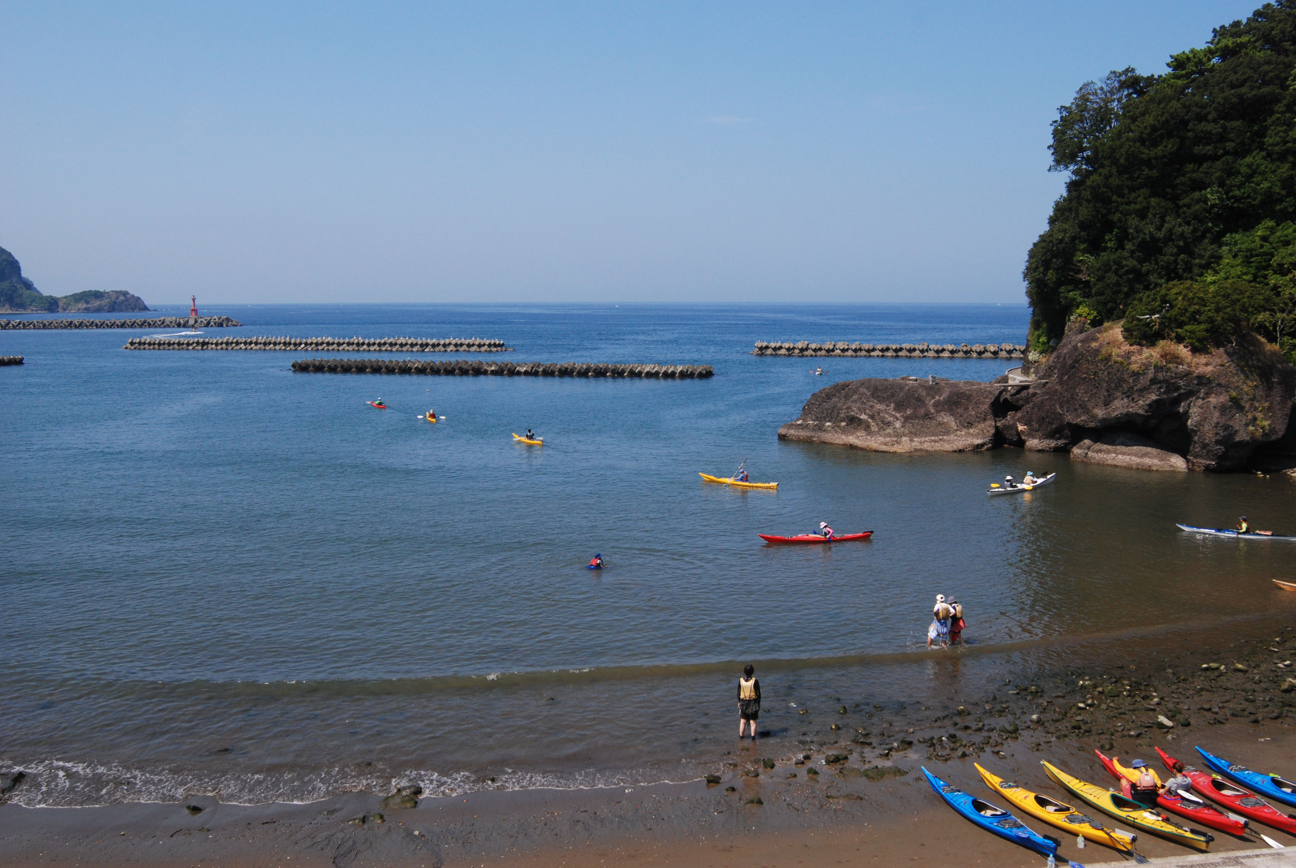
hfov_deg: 59.4
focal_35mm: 32
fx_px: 1135
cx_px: 648
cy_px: 434
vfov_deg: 41.8
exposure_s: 1/1250
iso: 400
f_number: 7.1
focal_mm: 21
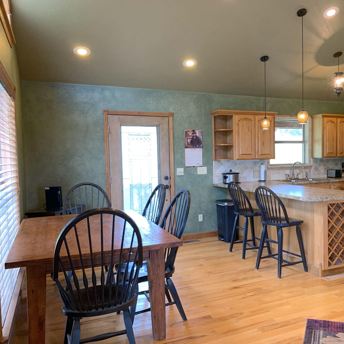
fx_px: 349
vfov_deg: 52.5
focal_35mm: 31
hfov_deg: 51.5
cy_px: 172
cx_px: 232
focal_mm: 4.25
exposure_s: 1/60
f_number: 1.8
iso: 160
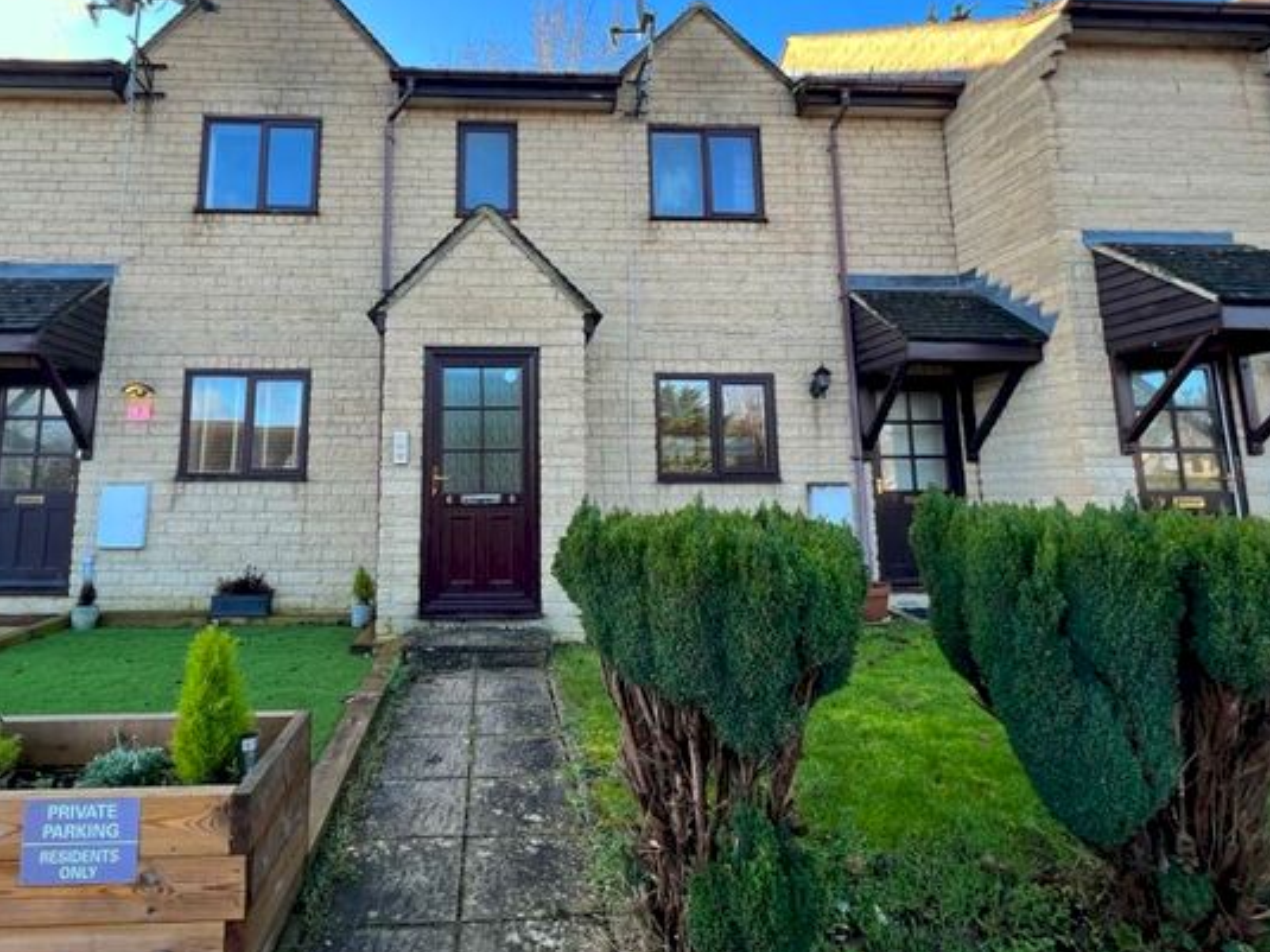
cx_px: 520
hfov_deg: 90.1
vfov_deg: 74.1
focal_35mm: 17
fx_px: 624
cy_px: 395
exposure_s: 1/184
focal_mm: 1.57
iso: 32
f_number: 1.8
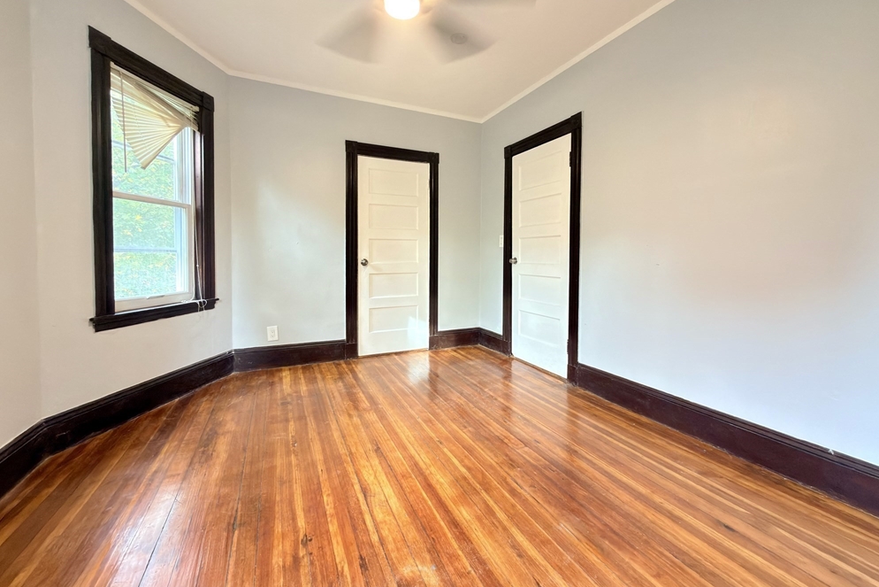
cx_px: 446
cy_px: 264
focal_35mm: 15
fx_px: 366
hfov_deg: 100.4
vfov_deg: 77.1
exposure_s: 1/30
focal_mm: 2.22
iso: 200
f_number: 2.2
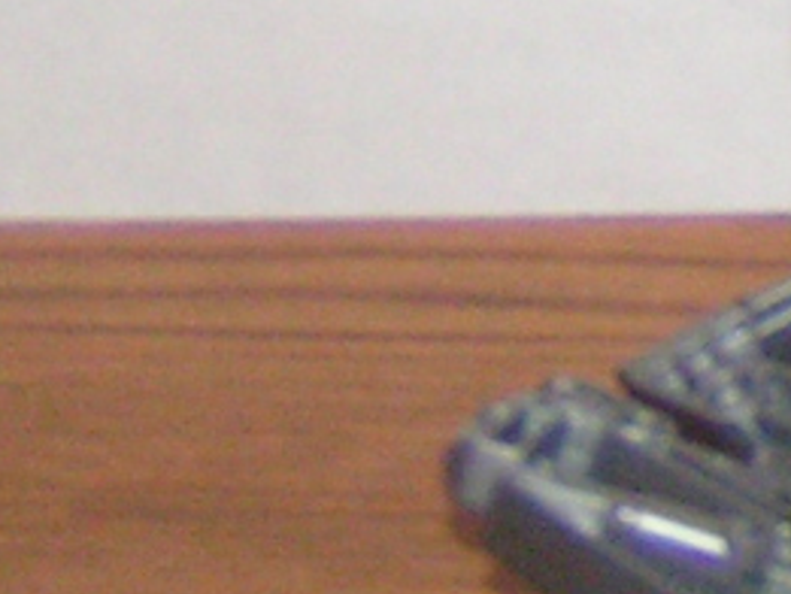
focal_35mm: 233
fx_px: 5327
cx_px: 1500
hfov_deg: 8.1
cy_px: -779
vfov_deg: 6.1
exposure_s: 1/40
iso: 200
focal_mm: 5.8
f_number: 2.8
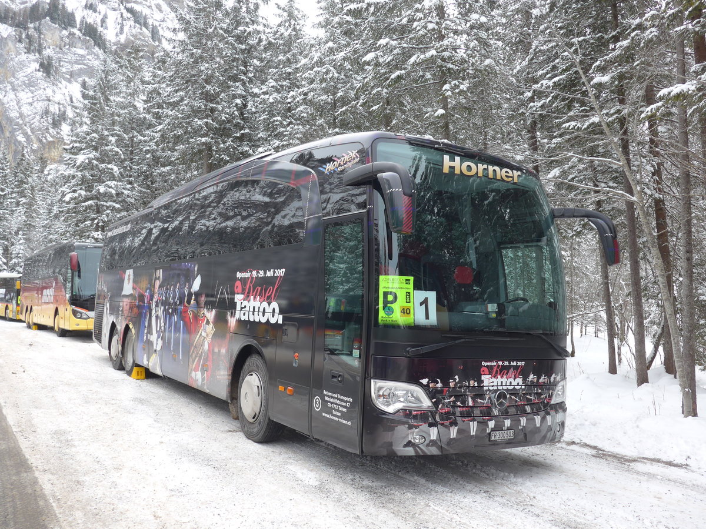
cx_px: 353
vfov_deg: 48.2
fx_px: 591
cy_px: 264
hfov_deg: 61.7
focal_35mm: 29
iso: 80
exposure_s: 1/250
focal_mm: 6
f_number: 2.8
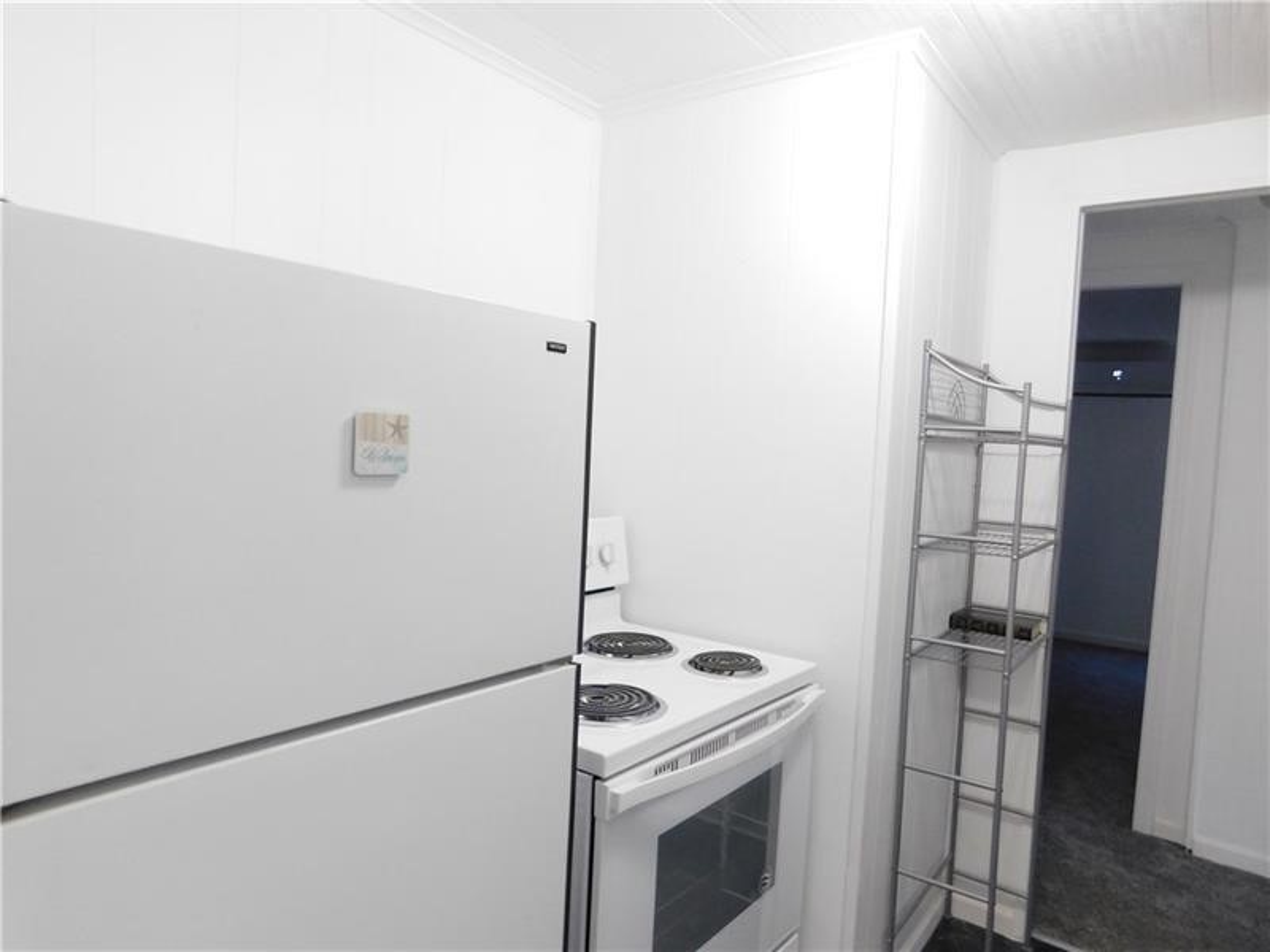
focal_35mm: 23
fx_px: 844
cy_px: 476
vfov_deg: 58.9
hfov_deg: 73.9
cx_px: 635
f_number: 3
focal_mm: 4
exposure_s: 1/30
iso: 360
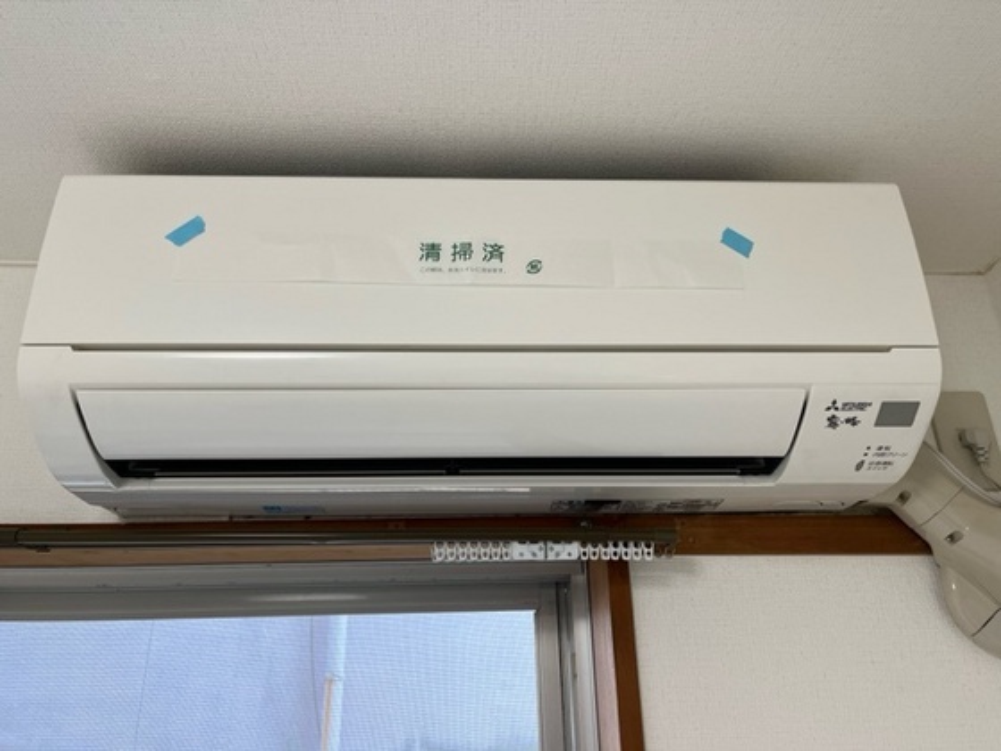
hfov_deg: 67.3
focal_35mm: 26
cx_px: 500
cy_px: 376
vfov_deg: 53.1
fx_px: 752
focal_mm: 5.1
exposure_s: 1/120
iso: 100
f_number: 1.6
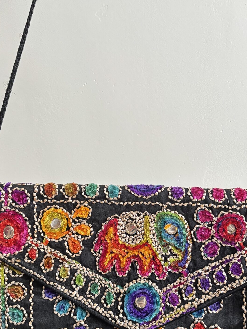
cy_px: 174
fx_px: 447
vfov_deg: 40.4
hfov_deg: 30.8
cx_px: 146
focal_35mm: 47
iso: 500
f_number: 1.6
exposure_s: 1/53
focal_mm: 5.96
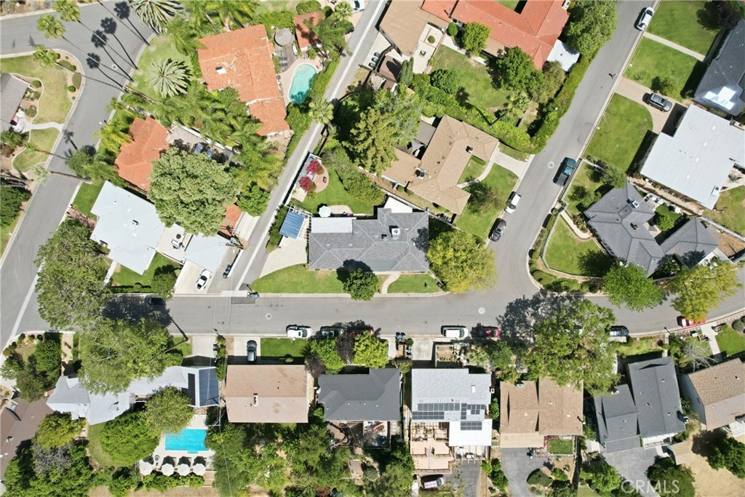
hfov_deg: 78.6
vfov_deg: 57.2
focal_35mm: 22
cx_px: 372
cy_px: 248
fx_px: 455
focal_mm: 8.4
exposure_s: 1/2500
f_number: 2.8
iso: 130
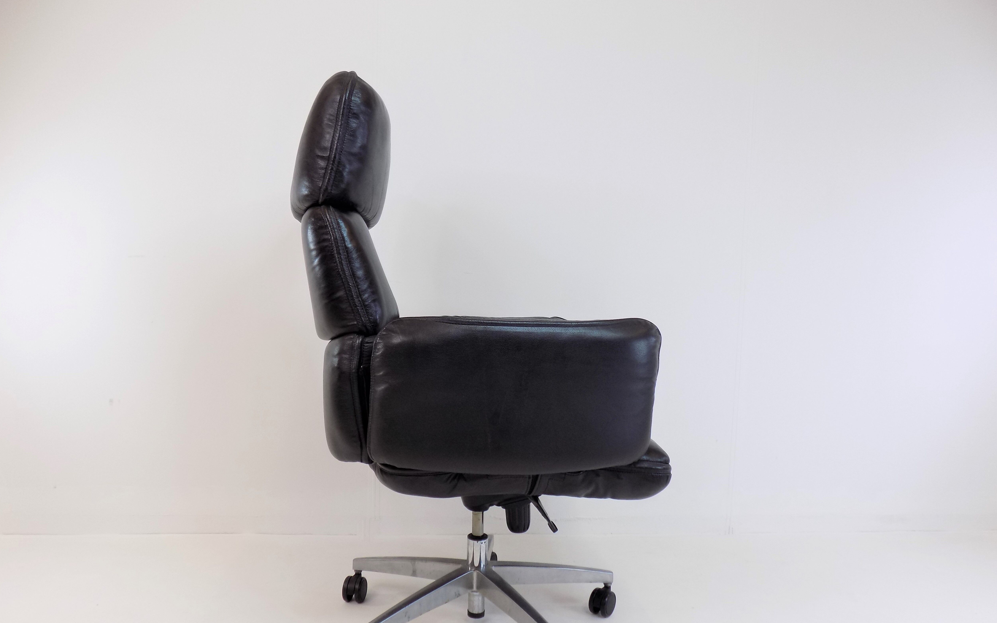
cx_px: 499
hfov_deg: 72.5
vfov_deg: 48.9
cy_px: 378
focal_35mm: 25
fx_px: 679
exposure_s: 1/30
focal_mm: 4
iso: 80
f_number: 3.1
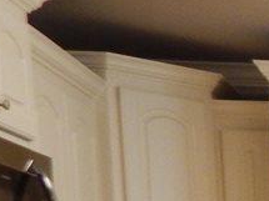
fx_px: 1017
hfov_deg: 11.1
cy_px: 404
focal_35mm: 131
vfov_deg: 10.4
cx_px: 744
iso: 220
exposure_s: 1/30
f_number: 3
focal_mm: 4
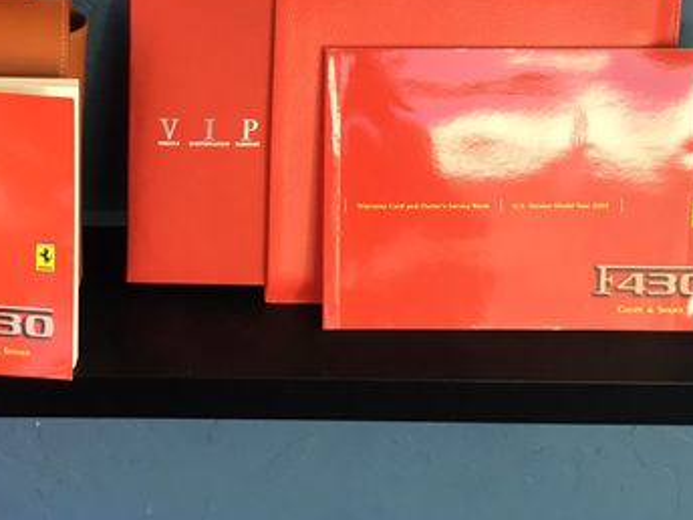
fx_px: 1081
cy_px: 73
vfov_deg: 26.3
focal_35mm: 54
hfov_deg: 34.4
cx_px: 137
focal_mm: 4.15
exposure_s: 1/30
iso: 64
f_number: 2.2
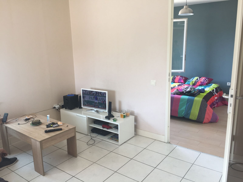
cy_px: 91
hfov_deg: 61.7
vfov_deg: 48.2
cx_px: 122
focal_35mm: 29
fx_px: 204
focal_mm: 4.15
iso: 32
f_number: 2.2
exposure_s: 1/50
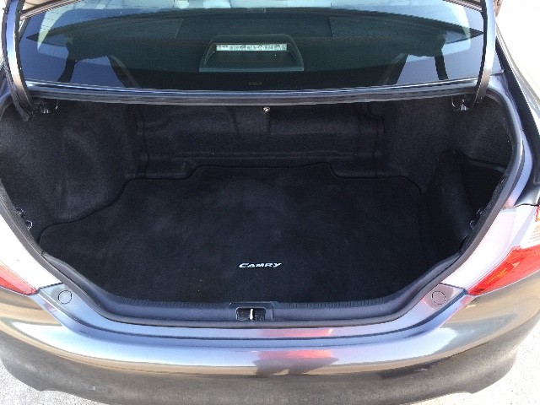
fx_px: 452
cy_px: 202
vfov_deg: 48.2
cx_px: 270
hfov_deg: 61.7
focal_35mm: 29
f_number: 2.2
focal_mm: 4.15
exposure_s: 1/40
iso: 32
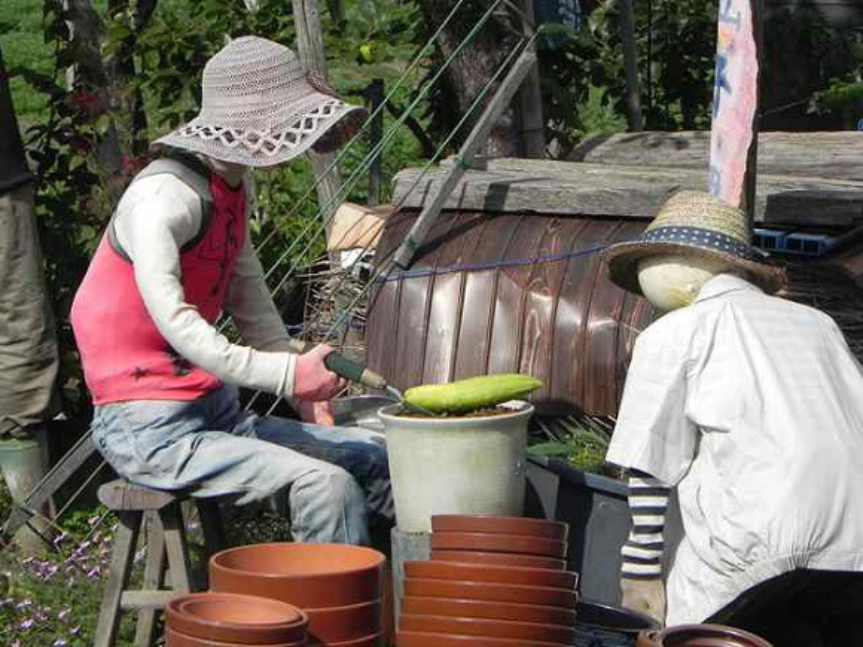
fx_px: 5285
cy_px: 324
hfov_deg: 9.3
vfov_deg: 7.0
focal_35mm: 212
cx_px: 432
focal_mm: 37.7
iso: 160
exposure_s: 1/500
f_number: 8
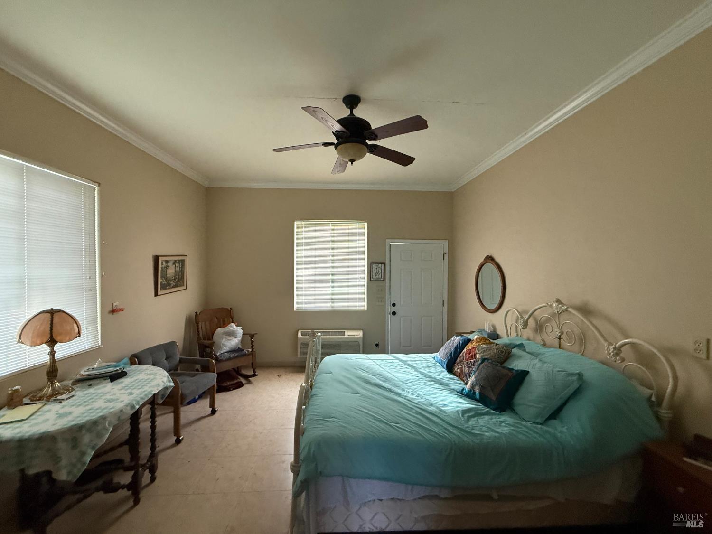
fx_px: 288
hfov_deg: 102.1
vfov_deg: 85.7
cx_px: 356
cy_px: 267
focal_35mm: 14
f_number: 2.2
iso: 320
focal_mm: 2.22
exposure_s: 1/69
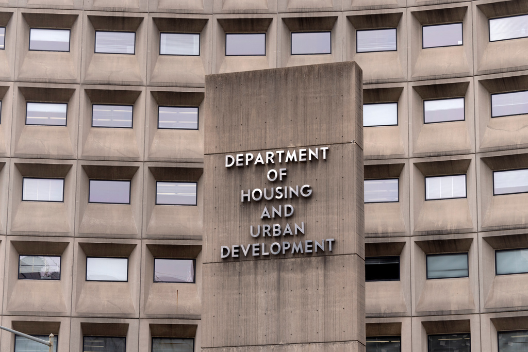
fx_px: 1701
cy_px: 176
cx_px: 264
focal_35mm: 116
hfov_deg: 17.6
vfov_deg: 11.8
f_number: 4
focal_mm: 116
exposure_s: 1/800
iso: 320
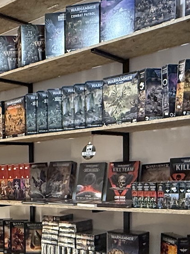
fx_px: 388
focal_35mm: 53
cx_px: -12
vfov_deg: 34.7
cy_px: 213
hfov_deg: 25.7
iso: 640
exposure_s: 1/50
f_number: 2.2
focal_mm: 2.22
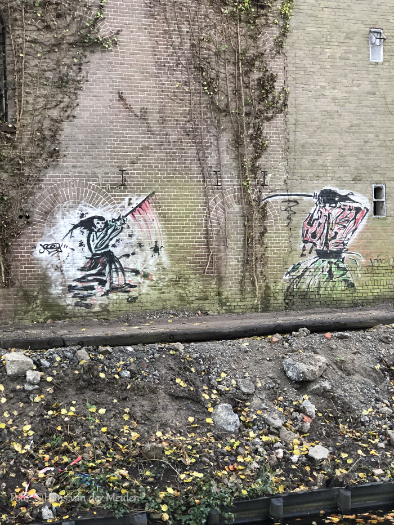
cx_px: 197
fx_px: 864
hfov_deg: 25.7
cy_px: 262
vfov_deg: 33.8
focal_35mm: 57
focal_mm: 6.6
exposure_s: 1/120
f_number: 2.8
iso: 320
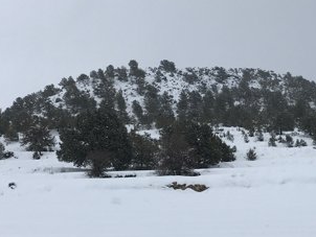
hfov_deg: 29.9
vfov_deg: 23.0
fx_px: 585
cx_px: 220
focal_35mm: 64
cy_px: 128
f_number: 1.8
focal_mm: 3.99
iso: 20
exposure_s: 1/1623
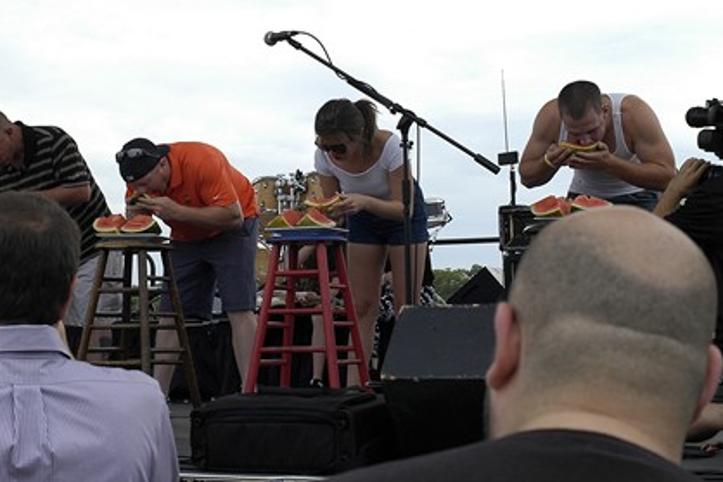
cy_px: 206
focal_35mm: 75
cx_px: 289
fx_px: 1507
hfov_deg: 26.9
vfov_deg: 18.2
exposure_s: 1/320
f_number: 9
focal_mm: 38
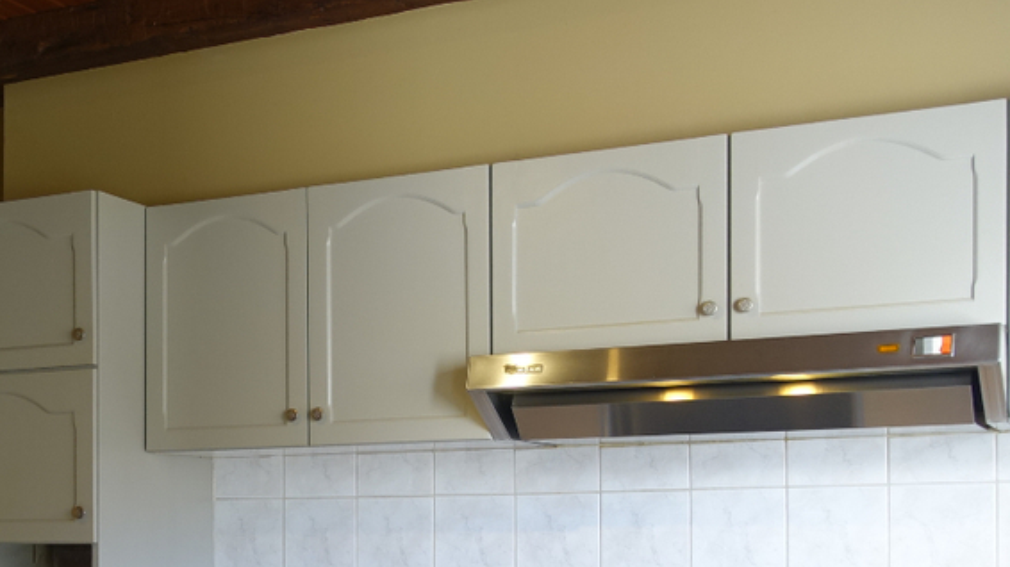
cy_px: 537
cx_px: 137
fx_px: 1606
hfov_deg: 33.4
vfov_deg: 19.6
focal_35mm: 60
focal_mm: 8.8
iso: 125
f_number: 2.5
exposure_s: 1/30
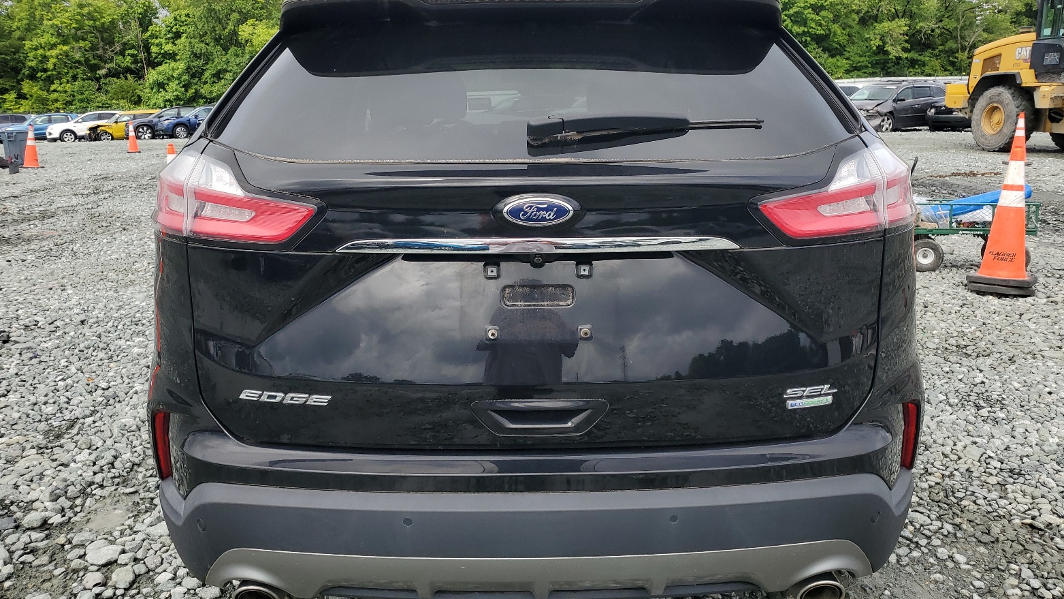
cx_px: 526
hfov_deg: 66.1
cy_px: 290
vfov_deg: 40.2
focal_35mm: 29
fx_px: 818
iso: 50
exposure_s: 1/2000
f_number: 1.5
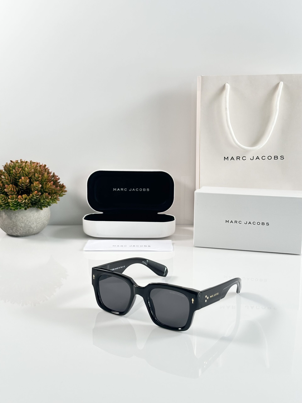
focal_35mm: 48
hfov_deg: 30.3
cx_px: 151
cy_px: 202
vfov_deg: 39.7
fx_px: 558
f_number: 1.78
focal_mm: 6.86
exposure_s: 1/100
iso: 50
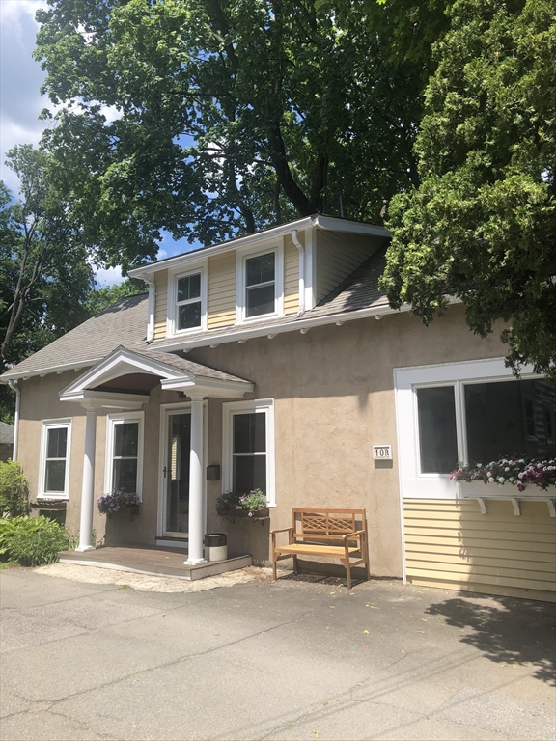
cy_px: 370
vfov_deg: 63.4
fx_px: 600
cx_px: 278
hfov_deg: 49.7
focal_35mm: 28
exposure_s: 1/1245
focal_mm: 3.99
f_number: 1.8
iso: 20
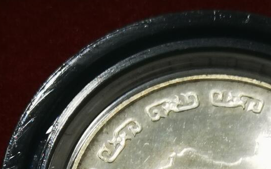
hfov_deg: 10.9
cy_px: 273
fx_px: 1418
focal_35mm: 192
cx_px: 225
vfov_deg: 6.7
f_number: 1.9
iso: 64
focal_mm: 6.67
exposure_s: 1/100
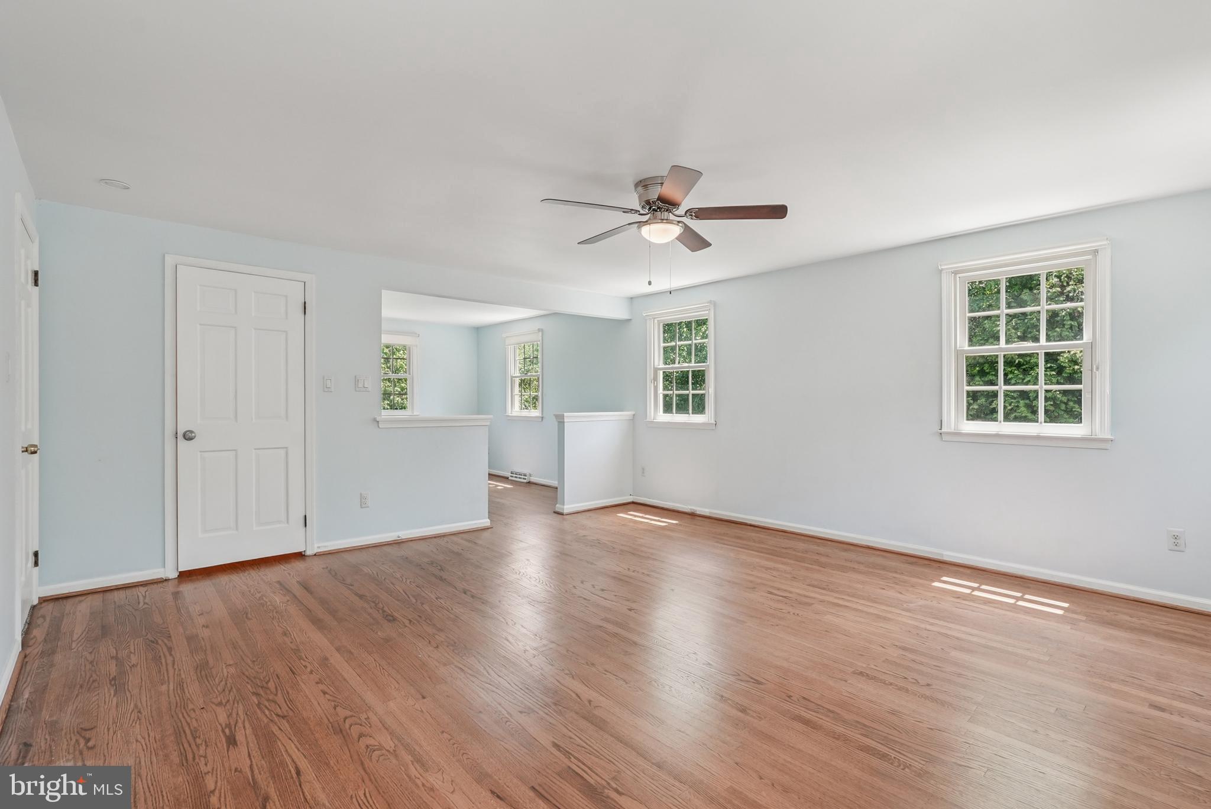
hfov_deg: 96.7
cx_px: 606
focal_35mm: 16
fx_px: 539
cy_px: 404
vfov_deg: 73.8
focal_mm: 16
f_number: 8
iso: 400
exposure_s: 1/40
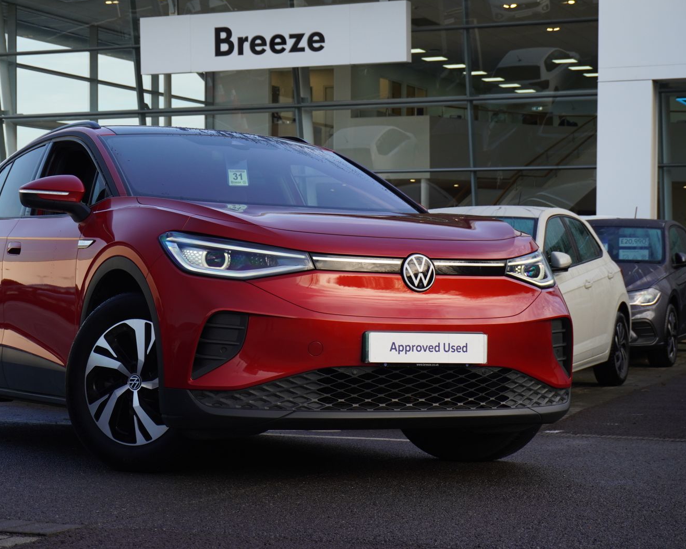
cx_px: 291
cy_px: 272
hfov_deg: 25.8
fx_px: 1494
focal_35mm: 74
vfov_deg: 20.8
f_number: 5.6
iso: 400
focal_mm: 43
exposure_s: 1/200
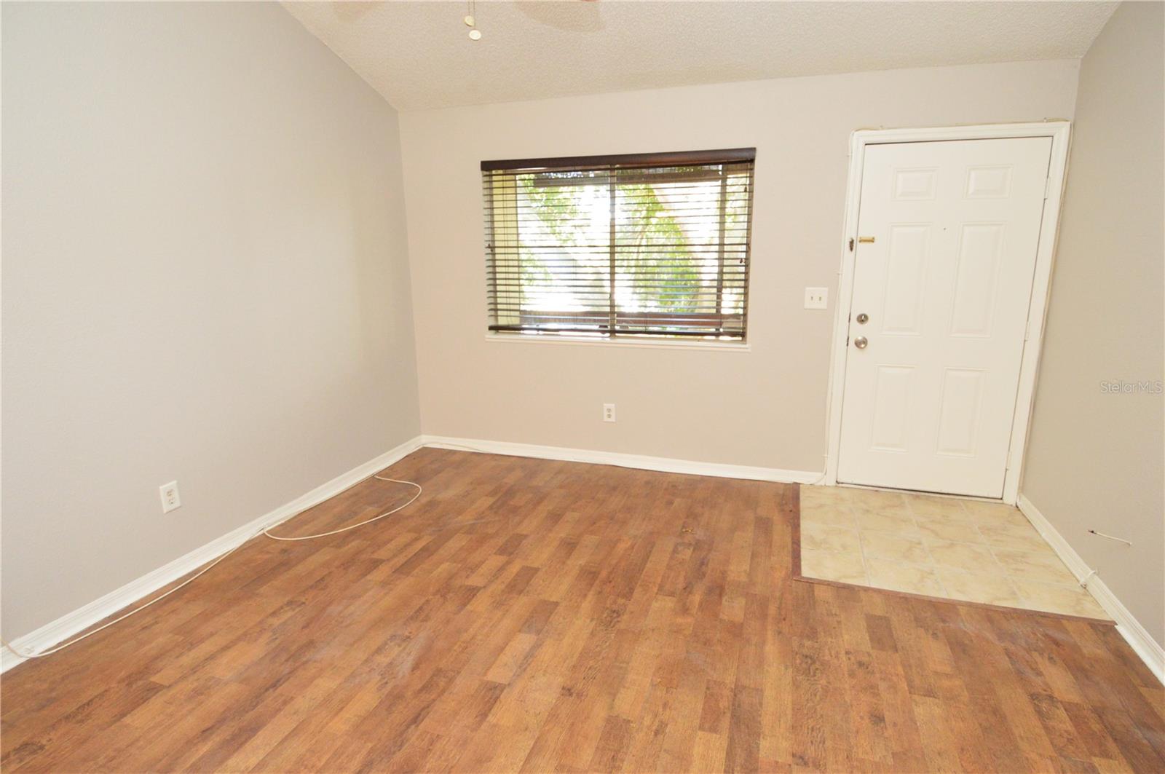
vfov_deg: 67.3
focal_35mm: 18
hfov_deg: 90.1
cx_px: 582
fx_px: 582
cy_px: 387
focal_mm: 12
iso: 2000
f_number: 4
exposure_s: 1/60
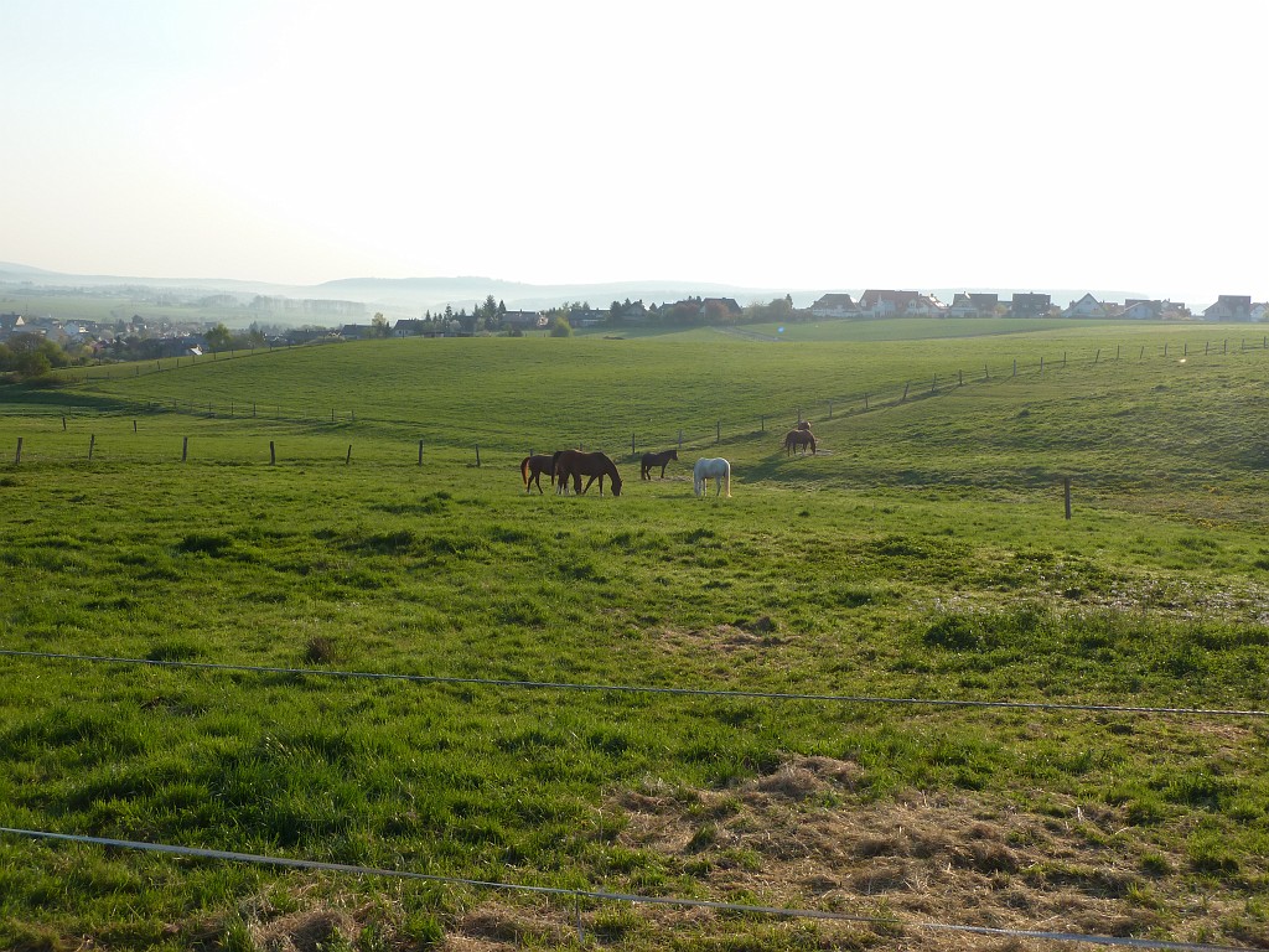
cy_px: 476
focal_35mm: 35
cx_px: 634
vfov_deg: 40.7
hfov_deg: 52.6
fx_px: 1283
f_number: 4
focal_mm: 5.7
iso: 80
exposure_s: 1/320
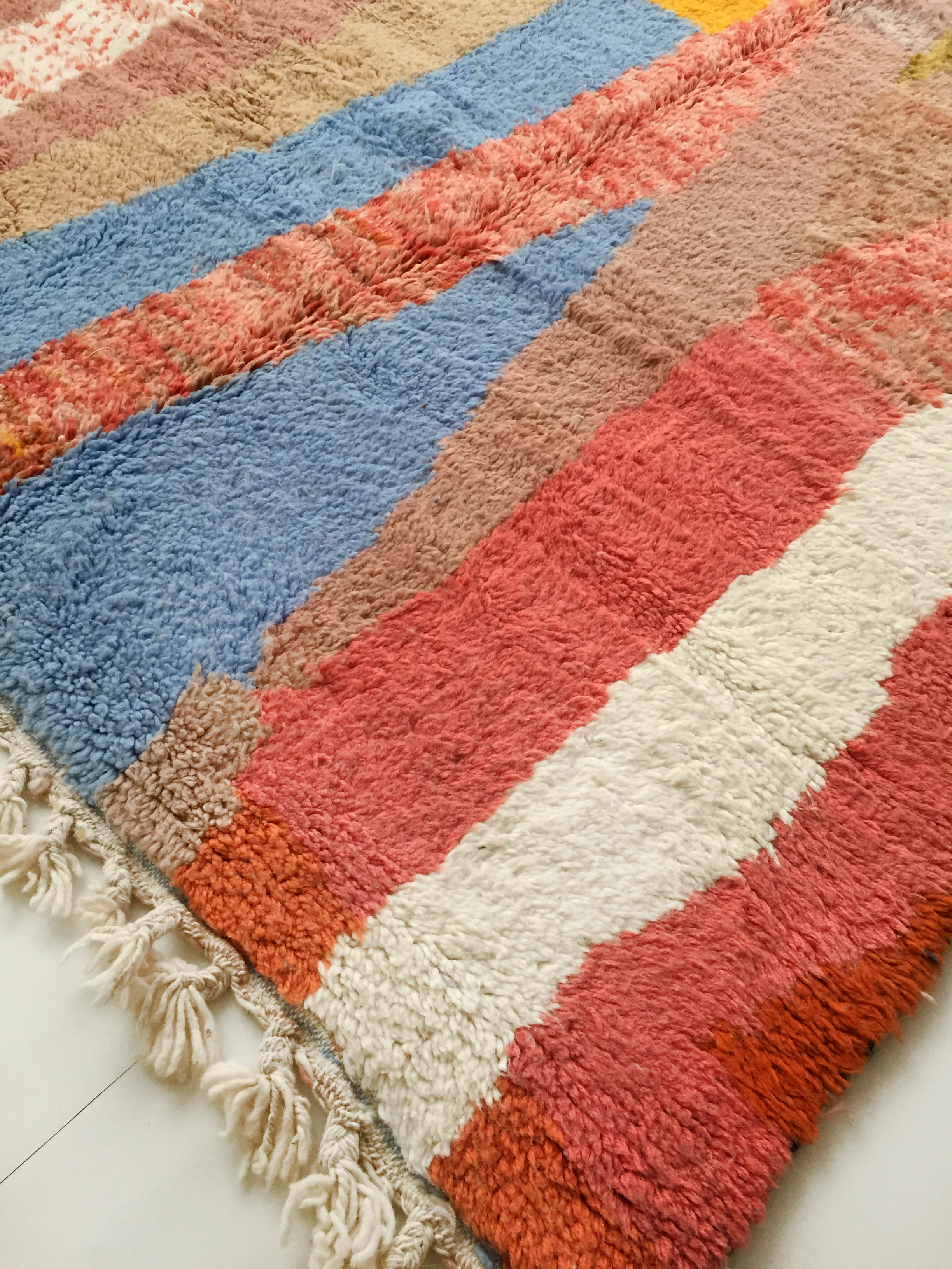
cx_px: 476
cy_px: 634
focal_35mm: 29
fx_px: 1063
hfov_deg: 48.2
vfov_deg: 61.7
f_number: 2.2
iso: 64
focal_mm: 4.15
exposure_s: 1/33
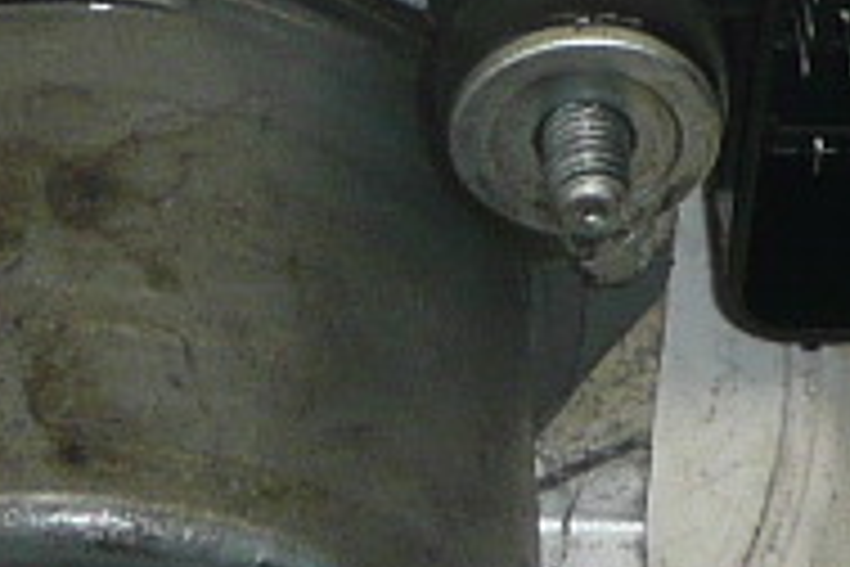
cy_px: -518
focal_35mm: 233
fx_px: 5501
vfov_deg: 5.8
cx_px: 72
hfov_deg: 8.8
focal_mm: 4.6
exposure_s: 1/160
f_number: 3.3
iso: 100
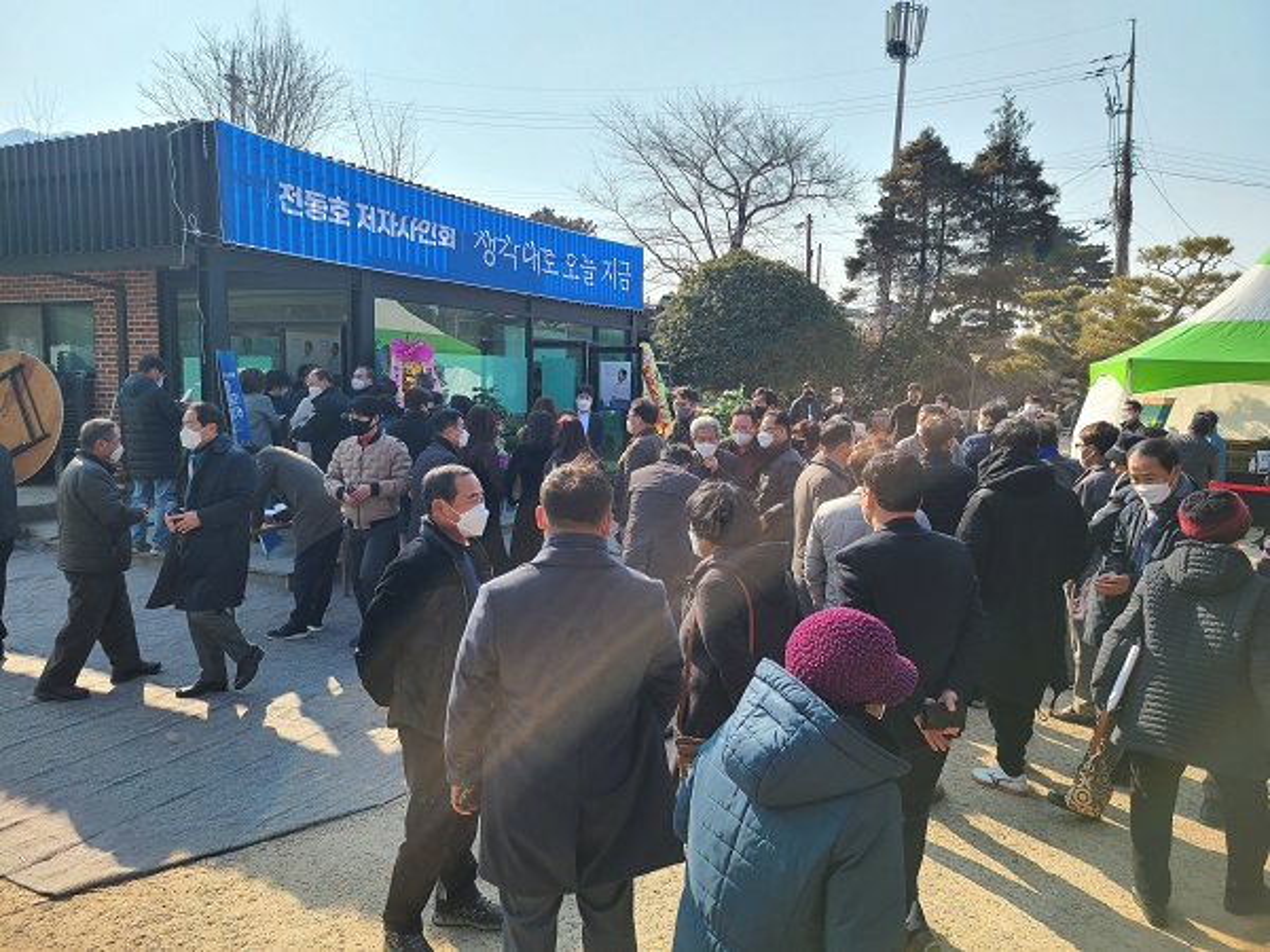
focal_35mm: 26
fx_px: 954
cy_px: 476
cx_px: 635
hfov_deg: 67.3
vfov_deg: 53.1
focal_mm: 5.4
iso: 40
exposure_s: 1/1046
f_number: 1.8
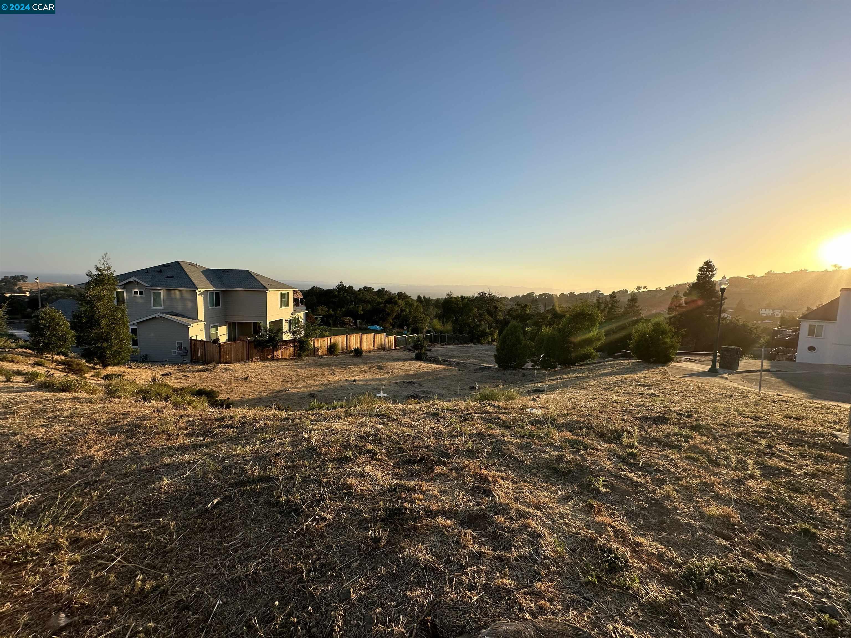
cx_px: 426
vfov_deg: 85.7
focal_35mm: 14
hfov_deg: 102.1
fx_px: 344
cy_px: 319
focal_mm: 2.22
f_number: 2.2
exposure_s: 1/1171
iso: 50
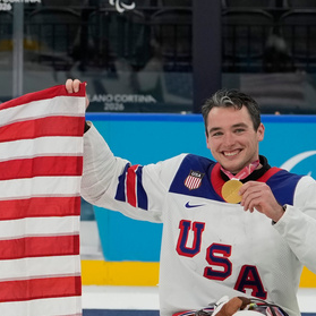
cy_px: 149
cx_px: -128
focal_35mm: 327
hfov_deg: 5.3
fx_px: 3377
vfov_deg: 5.4
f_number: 3.5
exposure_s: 1/1000
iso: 800
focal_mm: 70
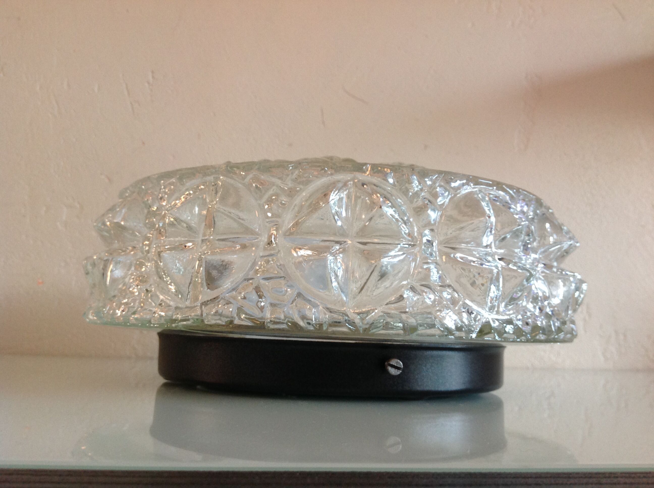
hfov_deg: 52.7
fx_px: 660
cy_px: 244
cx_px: 327
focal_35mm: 35
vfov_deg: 40.6
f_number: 2.4
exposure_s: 1/17
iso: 100
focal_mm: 4.28
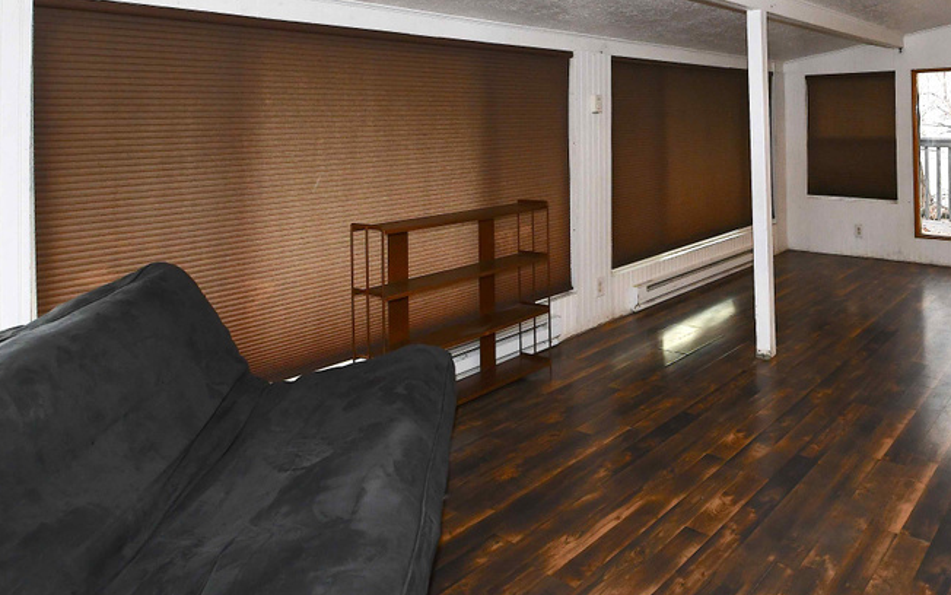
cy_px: 112
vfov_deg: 48.0
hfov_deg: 68.8
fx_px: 622
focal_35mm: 24
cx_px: 737
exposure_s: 1/60
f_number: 7.1
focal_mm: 10
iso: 1000
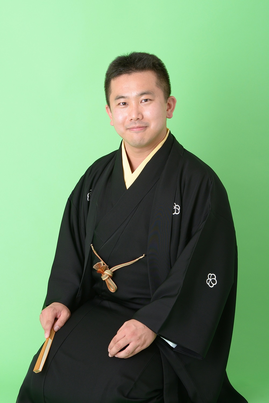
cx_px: 134
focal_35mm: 82
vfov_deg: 24.8
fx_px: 919
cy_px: 202
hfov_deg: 16.7
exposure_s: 1/160
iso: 400
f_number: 13
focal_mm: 82
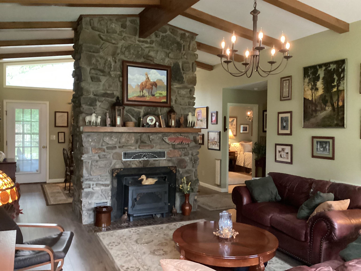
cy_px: 136
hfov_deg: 58.4
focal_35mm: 31
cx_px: 180
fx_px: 323
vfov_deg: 45.4
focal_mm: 3.3
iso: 800
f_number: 2.4
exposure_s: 1/24
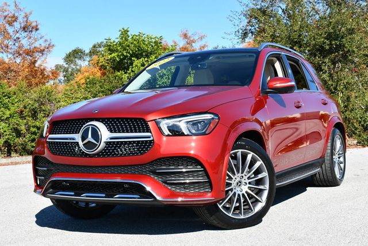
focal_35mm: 56
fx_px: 573
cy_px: 123
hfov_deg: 35.6
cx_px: 184
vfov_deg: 24.2
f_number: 8
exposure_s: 1/250
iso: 125
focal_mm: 28
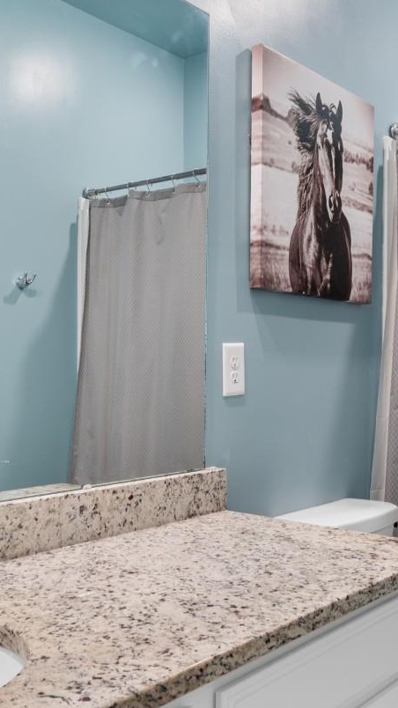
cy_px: 330
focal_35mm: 38
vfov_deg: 52.7
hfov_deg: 31.1
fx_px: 713
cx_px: 160
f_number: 4.8
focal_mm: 12
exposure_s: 1/5
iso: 100
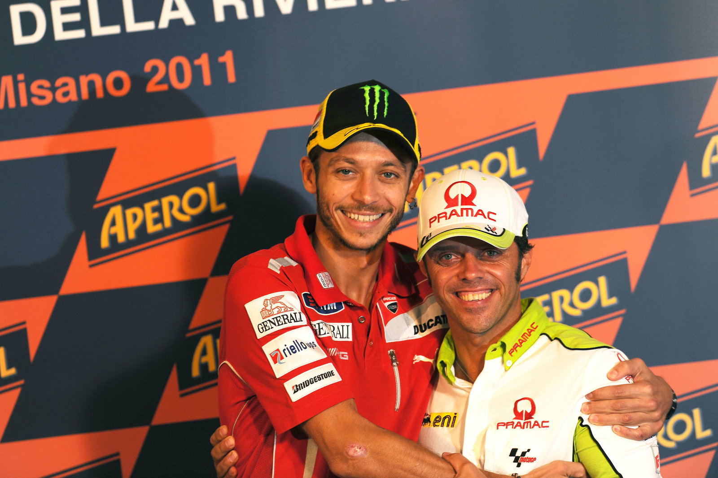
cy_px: 239
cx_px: 359
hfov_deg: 6.9
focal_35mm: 300
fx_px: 5982
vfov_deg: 4.6
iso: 250
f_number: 4
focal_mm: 300
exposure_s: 1/100
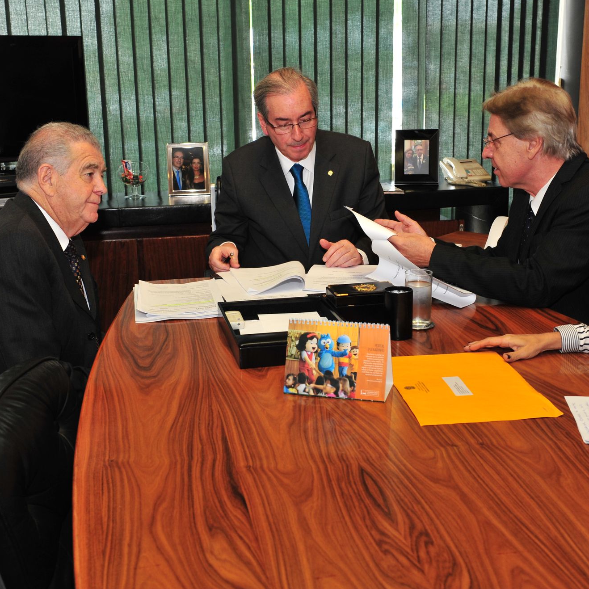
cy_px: 278
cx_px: 292
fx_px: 924
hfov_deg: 35.4
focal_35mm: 48
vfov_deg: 35.3
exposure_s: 1/60
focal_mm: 35
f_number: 5.6
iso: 800
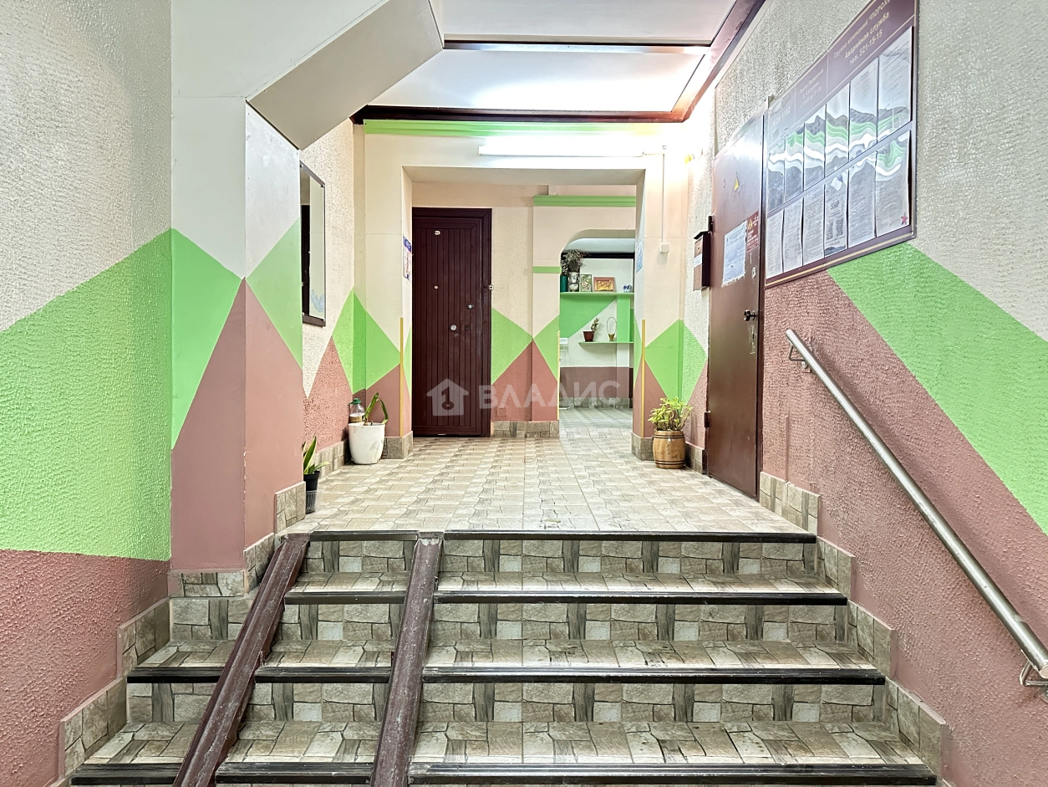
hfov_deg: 71.6
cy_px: 394
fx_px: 727
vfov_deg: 56.8
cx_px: 524
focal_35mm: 24
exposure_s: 1/25
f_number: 1.78
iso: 1250
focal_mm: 6.86
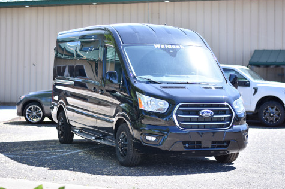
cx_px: 139
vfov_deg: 17.3
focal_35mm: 79
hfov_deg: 25.7
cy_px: 94
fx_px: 625
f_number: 1.8
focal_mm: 50
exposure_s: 1/2500
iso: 200
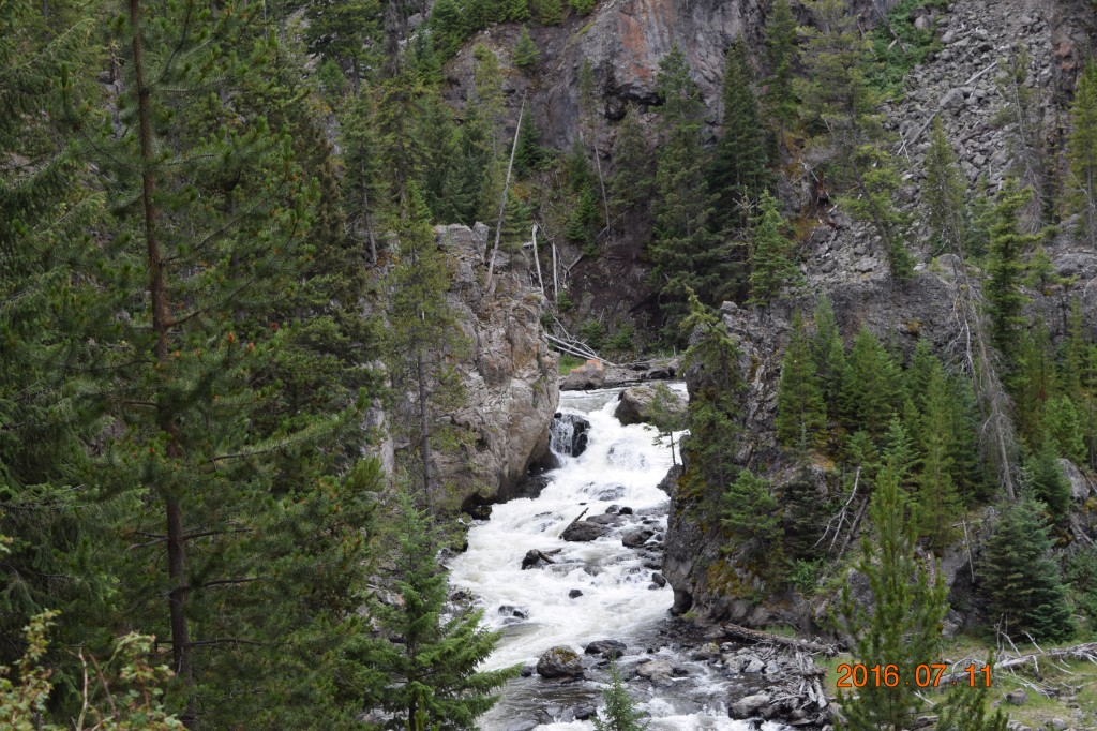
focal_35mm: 78
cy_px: 366
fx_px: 2376
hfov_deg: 26.0
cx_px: 548
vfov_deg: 17.5
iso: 400
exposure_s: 1/200
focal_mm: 52
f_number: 8
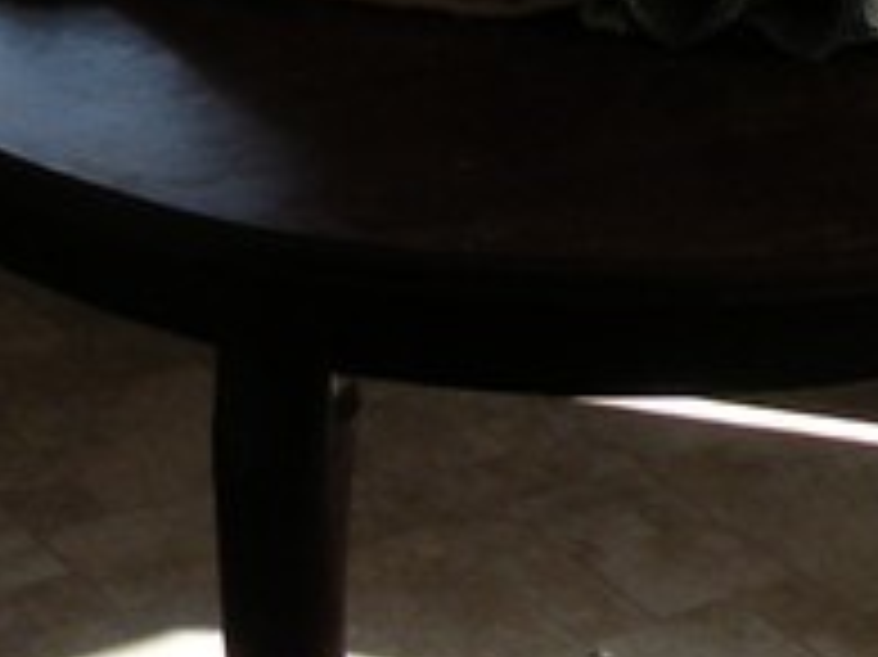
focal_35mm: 142
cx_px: -81
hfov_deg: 13.6
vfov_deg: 9.6
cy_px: -756
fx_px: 3599
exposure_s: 1/110
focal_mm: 4.7
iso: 64
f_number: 3.5
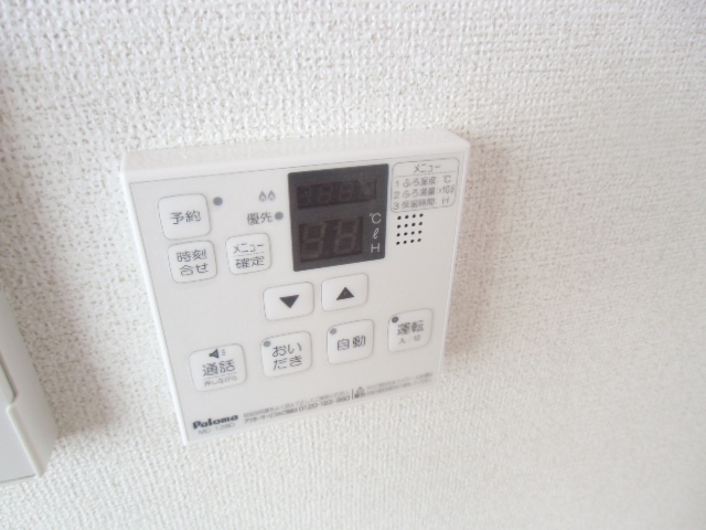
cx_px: 353
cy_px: 265
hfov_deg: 71.6
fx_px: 489
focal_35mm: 24
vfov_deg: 56.8
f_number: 3
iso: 400
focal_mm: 4.24
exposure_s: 1/80
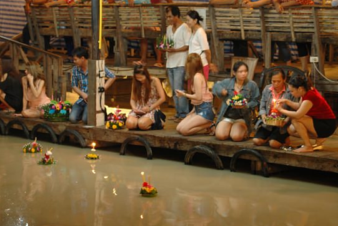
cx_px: 171
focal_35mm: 91
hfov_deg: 22.4
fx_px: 855
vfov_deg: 15.0
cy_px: 113
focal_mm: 60
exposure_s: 1/3
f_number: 4.8
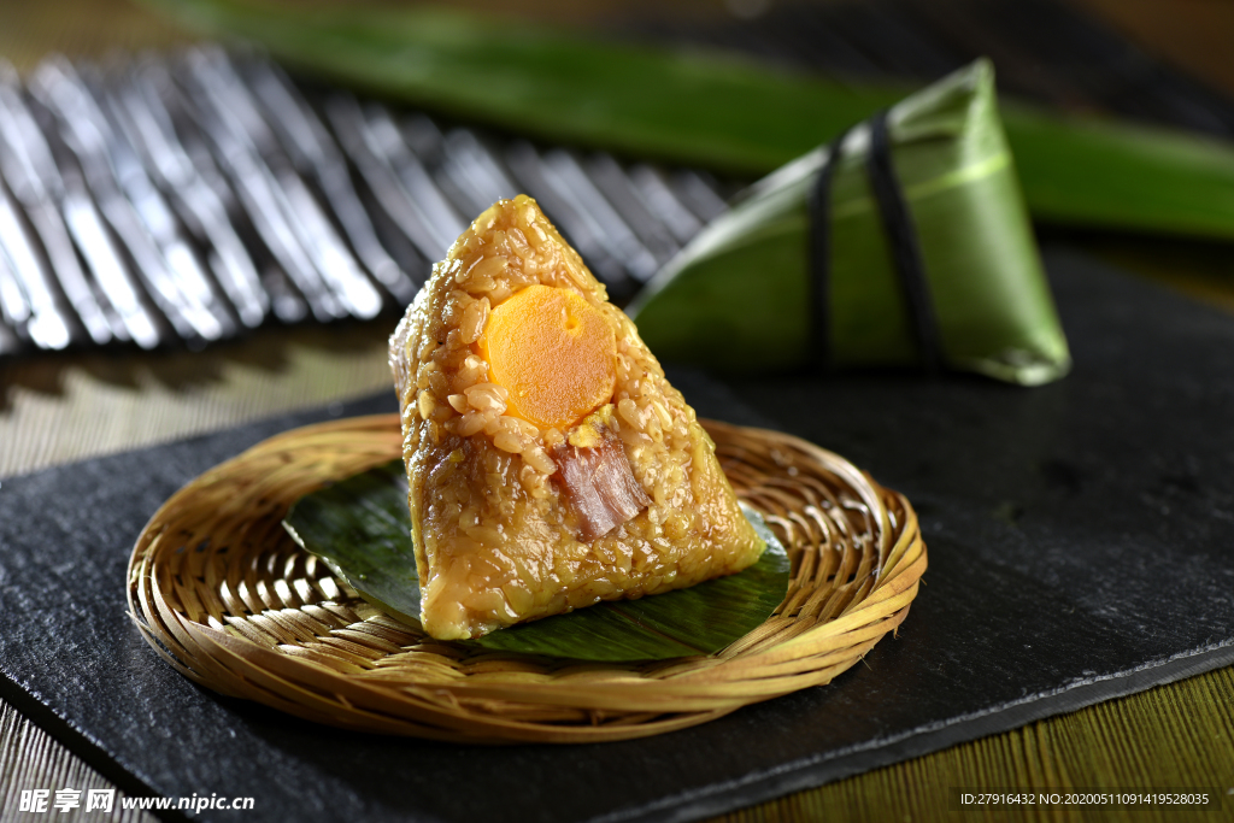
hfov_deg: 19.5
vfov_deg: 13.0
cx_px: 617
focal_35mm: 105
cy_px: 412
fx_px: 3599
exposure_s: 1/160
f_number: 7.1
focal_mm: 105
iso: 64
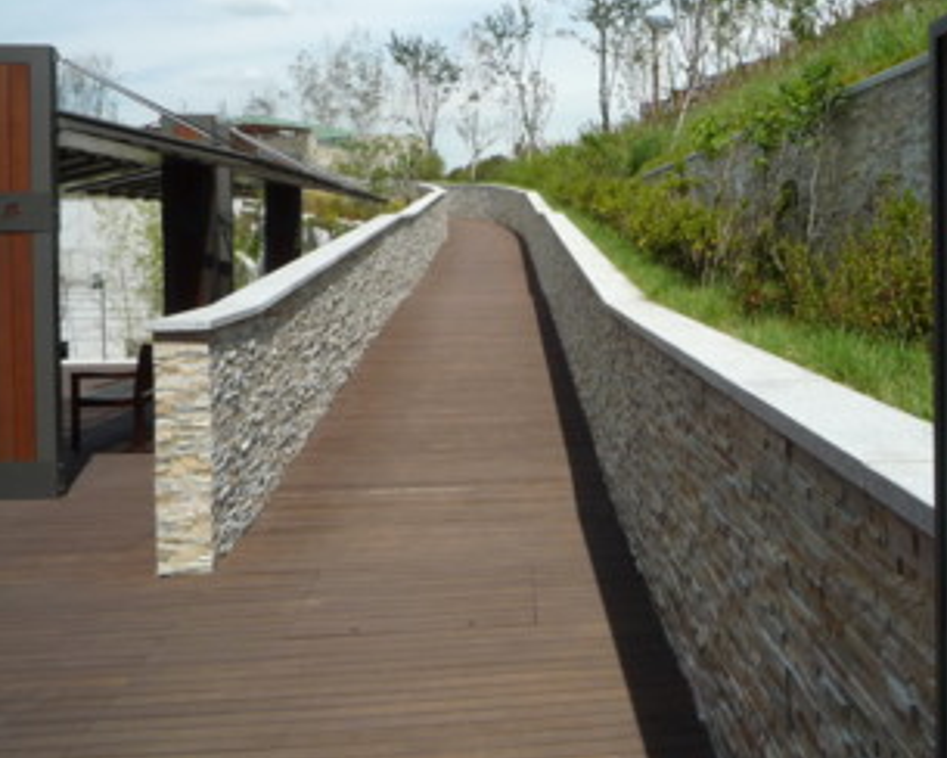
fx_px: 1009
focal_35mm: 36
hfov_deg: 49.2
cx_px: 646
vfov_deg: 40.8
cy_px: 267
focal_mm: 4.4
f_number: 4
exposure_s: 1/640
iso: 100
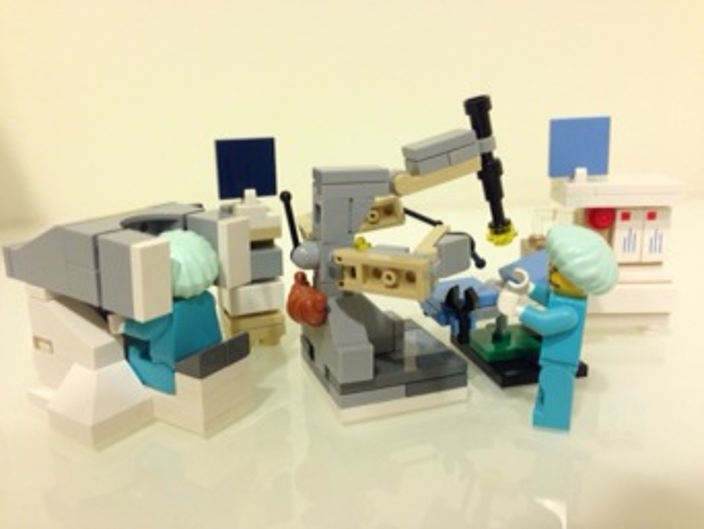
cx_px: 352
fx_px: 672
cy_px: 264
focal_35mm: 33
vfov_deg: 43.0
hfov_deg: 55.3
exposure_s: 1/20
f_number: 2.4
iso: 160
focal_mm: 4.13
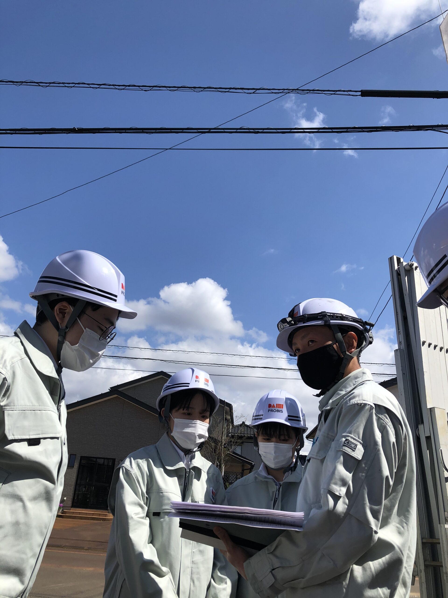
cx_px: 224
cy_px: 299
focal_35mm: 28
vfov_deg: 63.4
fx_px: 483
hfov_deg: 49.7
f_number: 1.8
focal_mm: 3.99
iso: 20
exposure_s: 1/2825
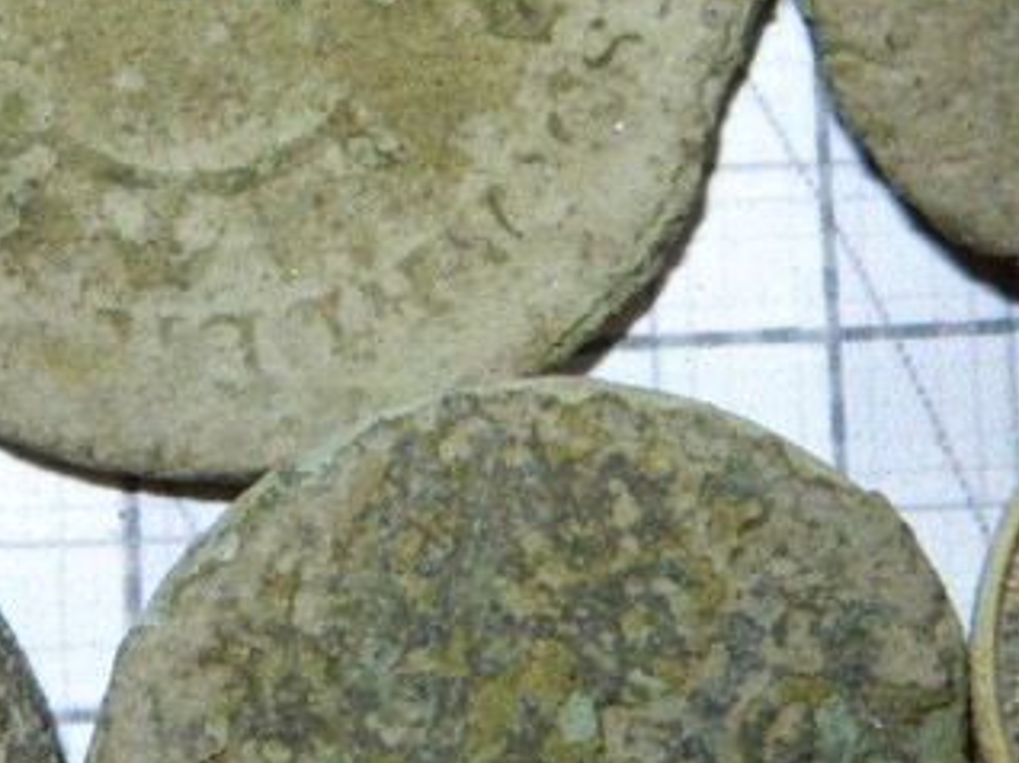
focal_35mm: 282
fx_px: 8295
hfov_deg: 7.0
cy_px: 164
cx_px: 319
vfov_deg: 5.3
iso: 400
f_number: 4.2
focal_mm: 15.1
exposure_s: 1/40
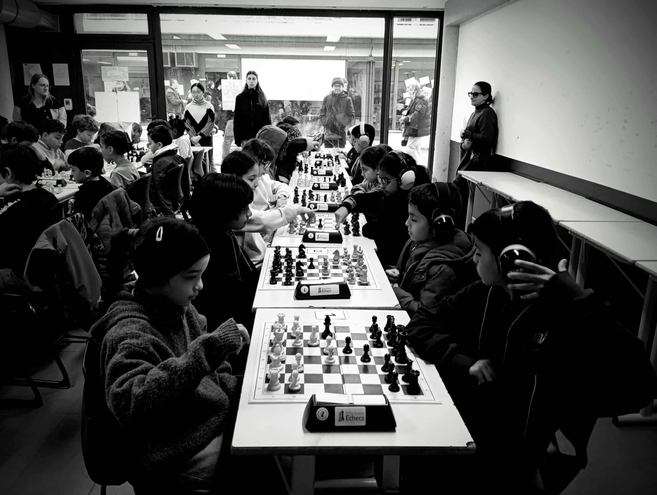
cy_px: 248
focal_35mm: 28
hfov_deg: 63.4
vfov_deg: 49.9
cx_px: 328
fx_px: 532
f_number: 1.8
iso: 850
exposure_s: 1/50
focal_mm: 4.22
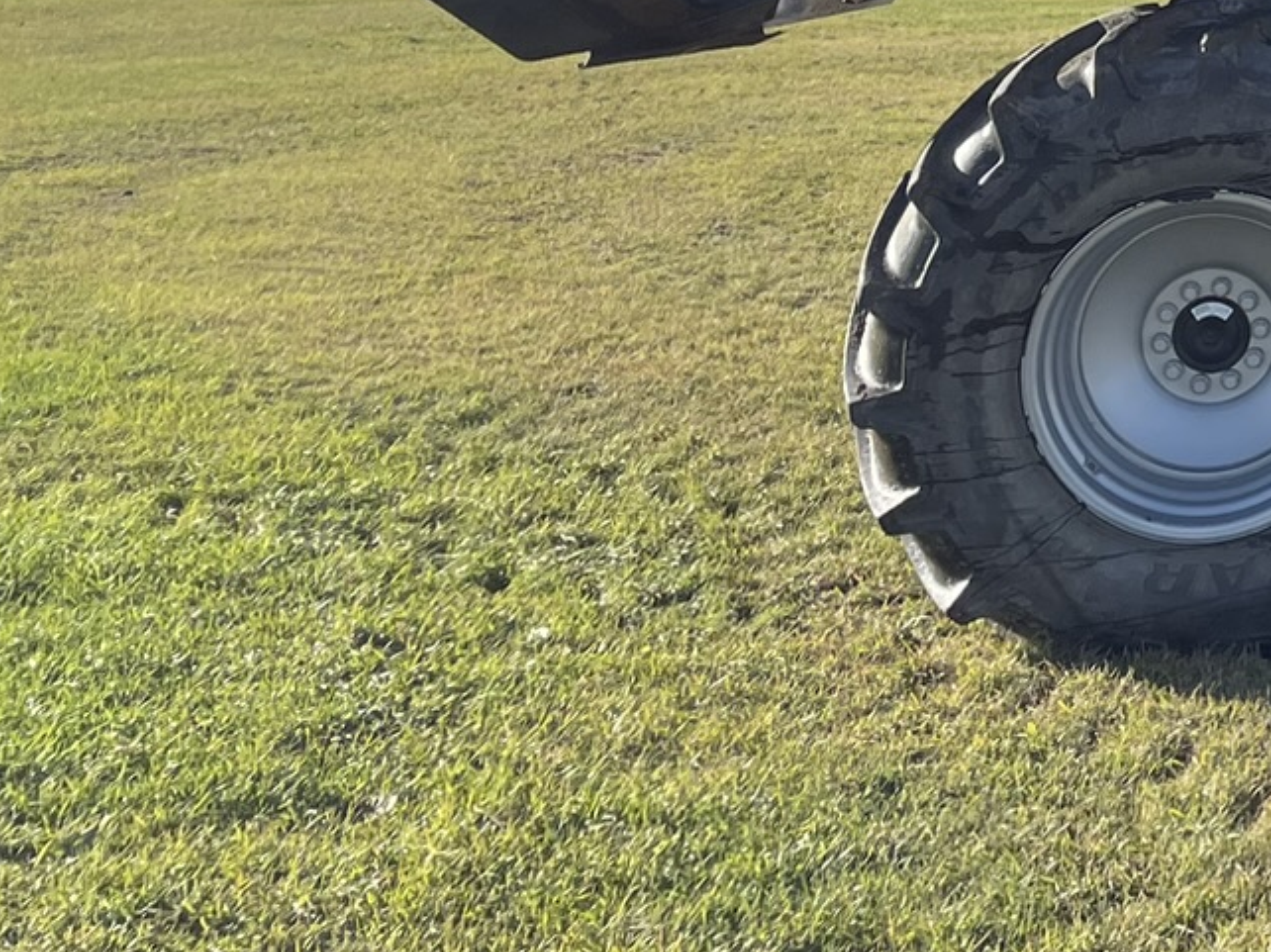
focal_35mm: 83
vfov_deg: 16.7
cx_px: 1857
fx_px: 3046
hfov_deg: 20.5
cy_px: -307
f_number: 1.6
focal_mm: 4.2
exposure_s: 1/2398
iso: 32
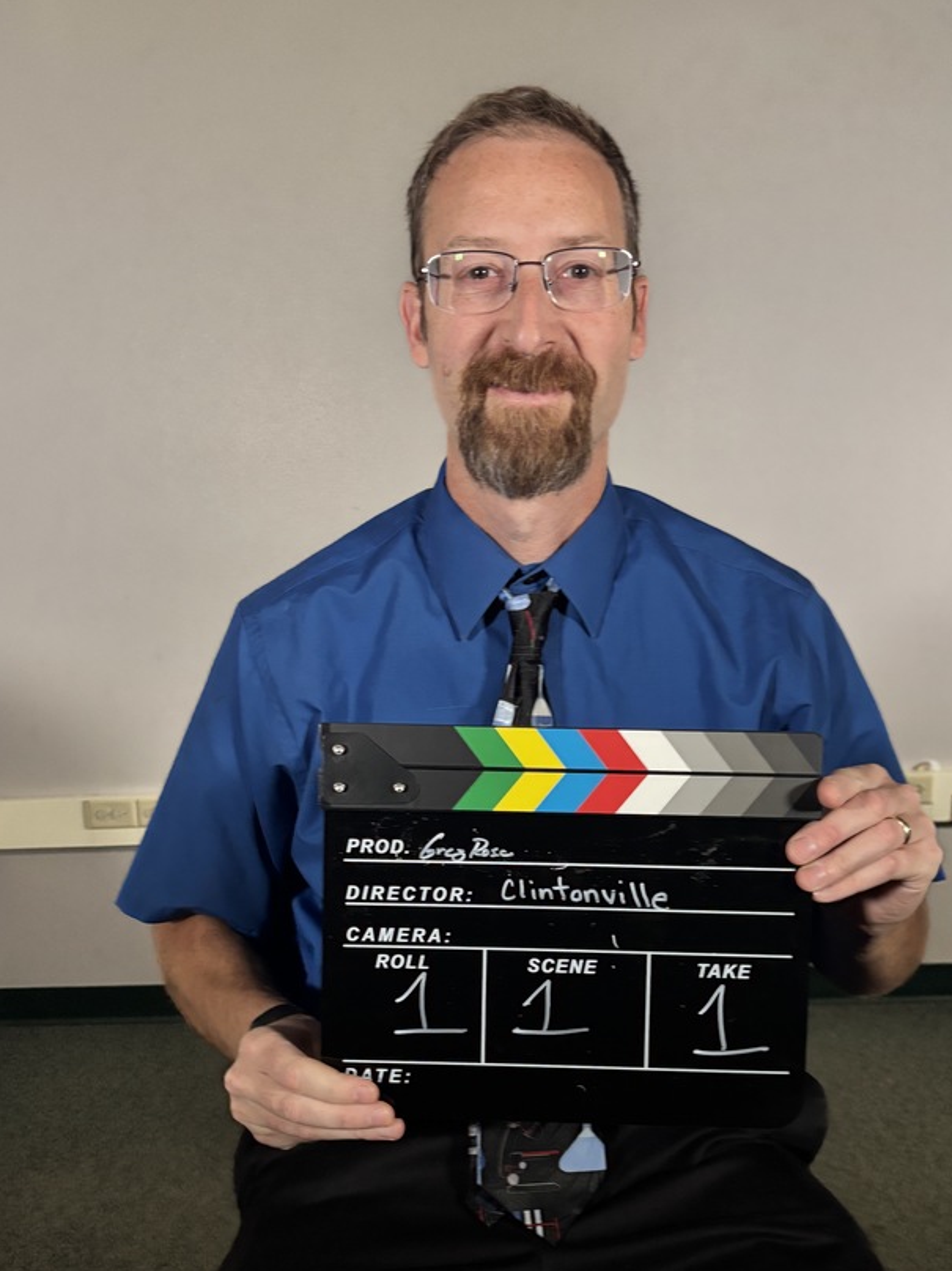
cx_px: 472
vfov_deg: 55.0
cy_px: 761
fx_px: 1210
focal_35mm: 33
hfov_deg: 42.9
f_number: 1.6
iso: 320
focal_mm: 5.96
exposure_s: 1/60
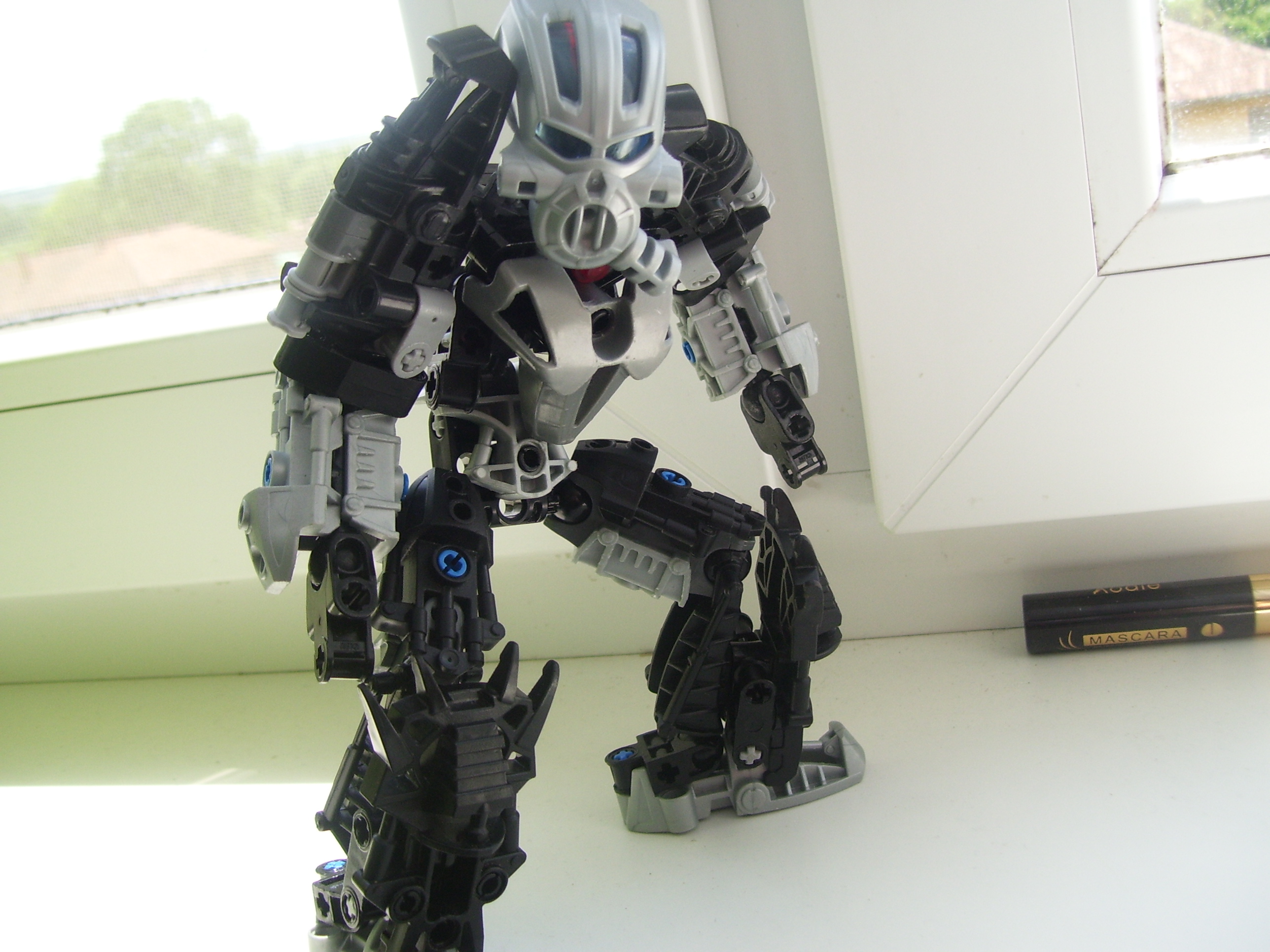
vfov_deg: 38.7
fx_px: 1357
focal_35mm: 37
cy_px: 476
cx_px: 635
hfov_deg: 50.1
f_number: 2.7
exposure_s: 1/350
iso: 80
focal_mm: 6
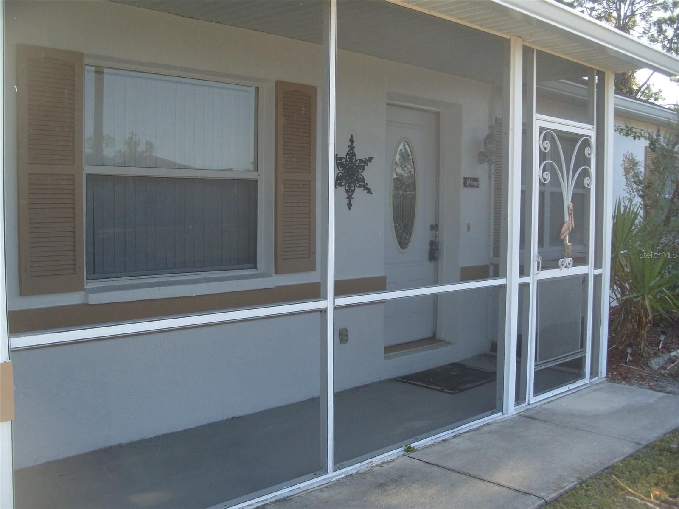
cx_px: 340
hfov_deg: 52.6
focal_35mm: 35
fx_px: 687
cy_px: 254
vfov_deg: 40.7
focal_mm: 7.8
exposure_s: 1/500
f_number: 2.8
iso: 80
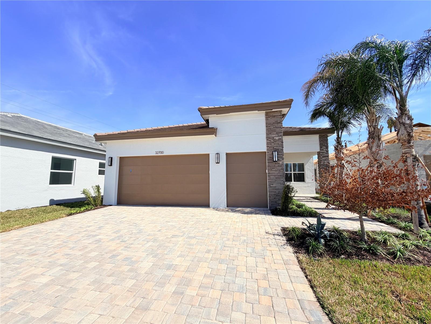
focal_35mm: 14
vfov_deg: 85.7
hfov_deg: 102.1
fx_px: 174
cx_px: 216
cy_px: 162
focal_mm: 2.22
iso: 20
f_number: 2.2
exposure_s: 1/1259
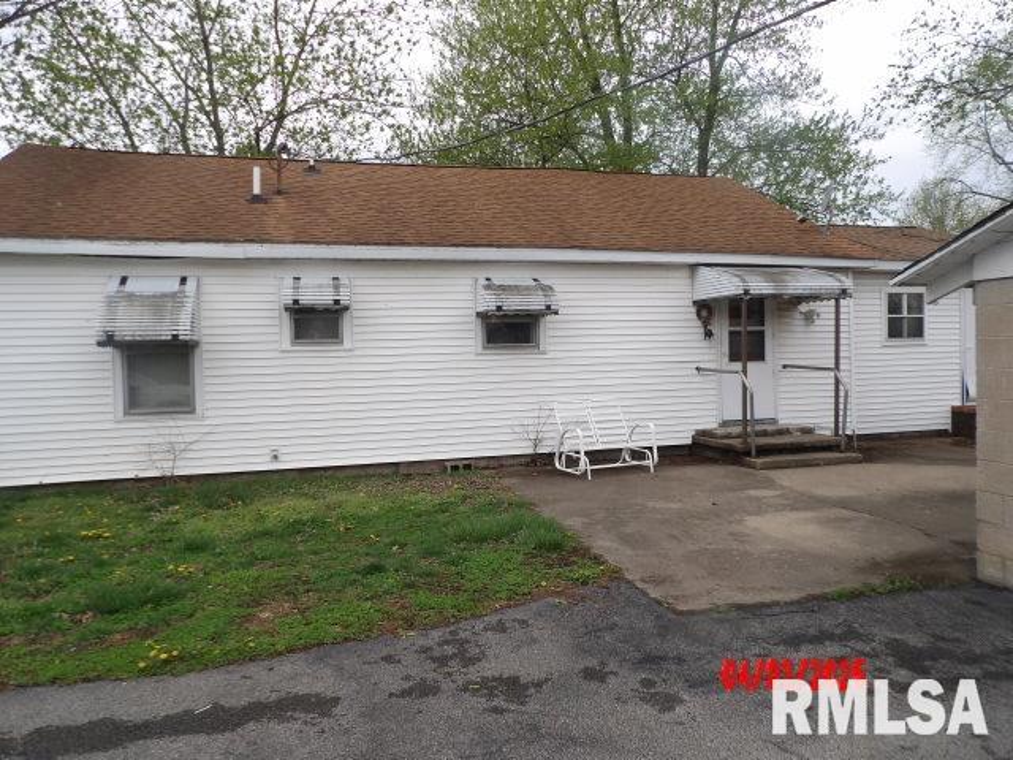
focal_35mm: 24
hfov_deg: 71.6
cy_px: 380
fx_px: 702
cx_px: 506
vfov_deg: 56.8
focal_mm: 4.3
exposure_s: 1/227
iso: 100
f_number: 3.2
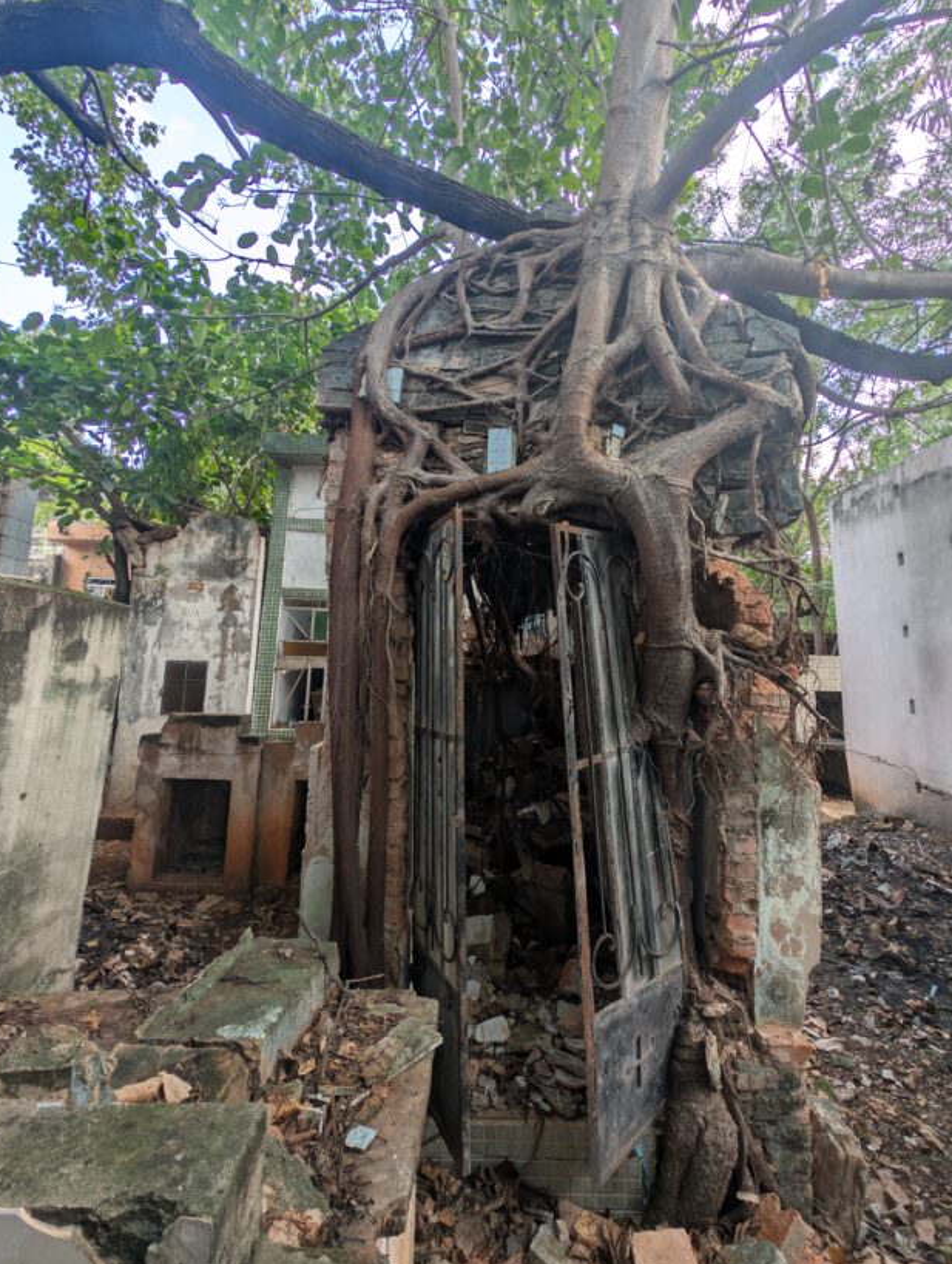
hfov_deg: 81.8
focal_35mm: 15
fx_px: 548
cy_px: 580
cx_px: 510
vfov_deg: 97.9
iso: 30
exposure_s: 1/215
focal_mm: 2.23
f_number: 1.95
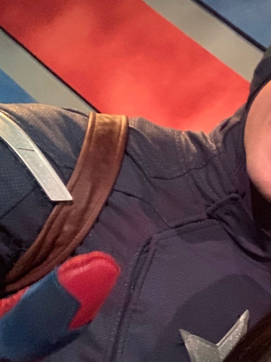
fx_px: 689
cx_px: 274
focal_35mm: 66
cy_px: 254
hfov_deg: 21.4
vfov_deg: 29.1
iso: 500
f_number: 2.2
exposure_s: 1/17
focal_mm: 2.87
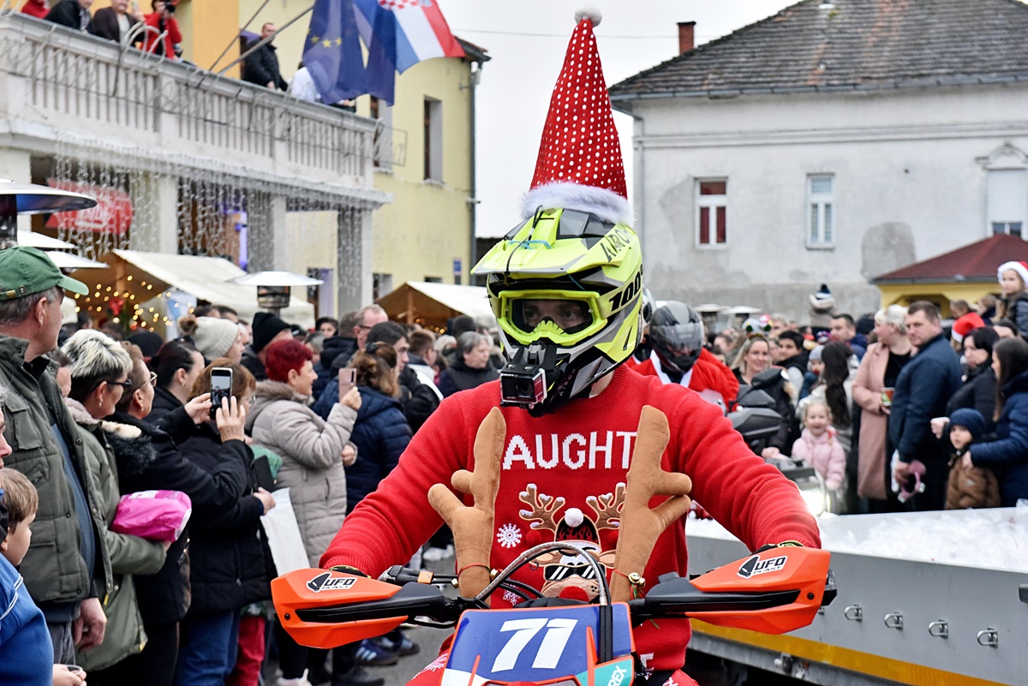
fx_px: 2000
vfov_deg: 19.5
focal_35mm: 70
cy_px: 343
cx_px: 514
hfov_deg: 28.8
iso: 2800
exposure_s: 1/320
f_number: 6.3
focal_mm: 70
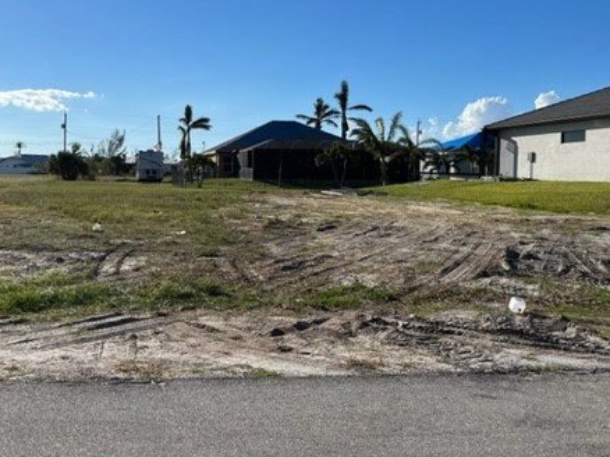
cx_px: 206
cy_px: 203
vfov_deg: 37.6
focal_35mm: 38
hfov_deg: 48.2
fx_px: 669
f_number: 1.6
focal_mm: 5.1
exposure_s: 1/6897
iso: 50
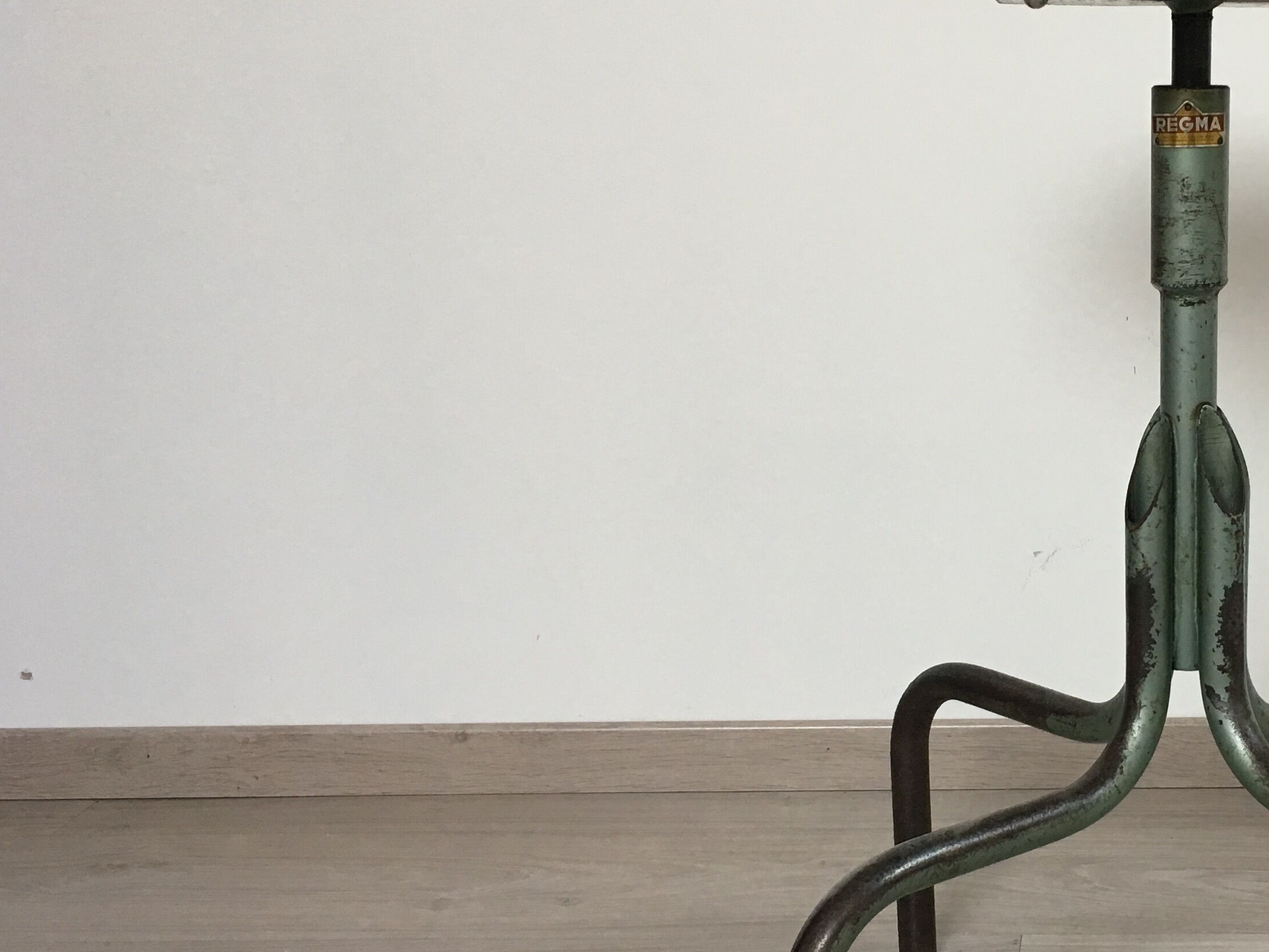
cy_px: 602
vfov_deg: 27.4
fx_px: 1943
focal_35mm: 53
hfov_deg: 34.2
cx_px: 1135
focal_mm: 4.15
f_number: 2.2
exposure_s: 1/33
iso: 50
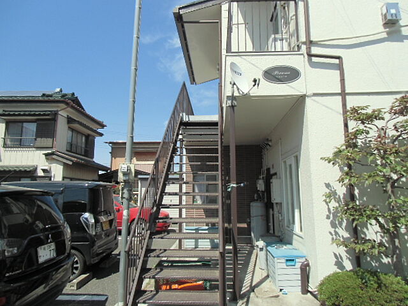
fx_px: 283
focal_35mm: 24
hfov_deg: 71.6
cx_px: 204
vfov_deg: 56.8
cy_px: 153
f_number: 3
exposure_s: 1/640
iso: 64
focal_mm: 4.24
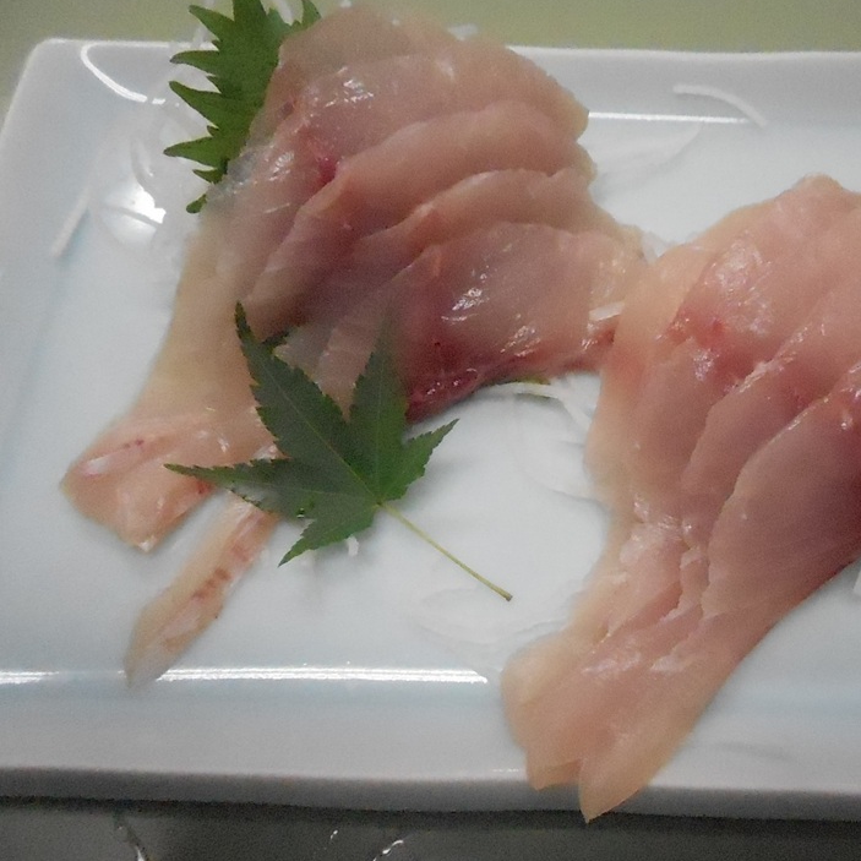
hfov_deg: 46.5
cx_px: 568
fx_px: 985
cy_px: 424
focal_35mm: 35
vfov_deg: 47.2
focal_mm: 5.2
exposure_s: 1/800
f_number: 4
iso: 3200
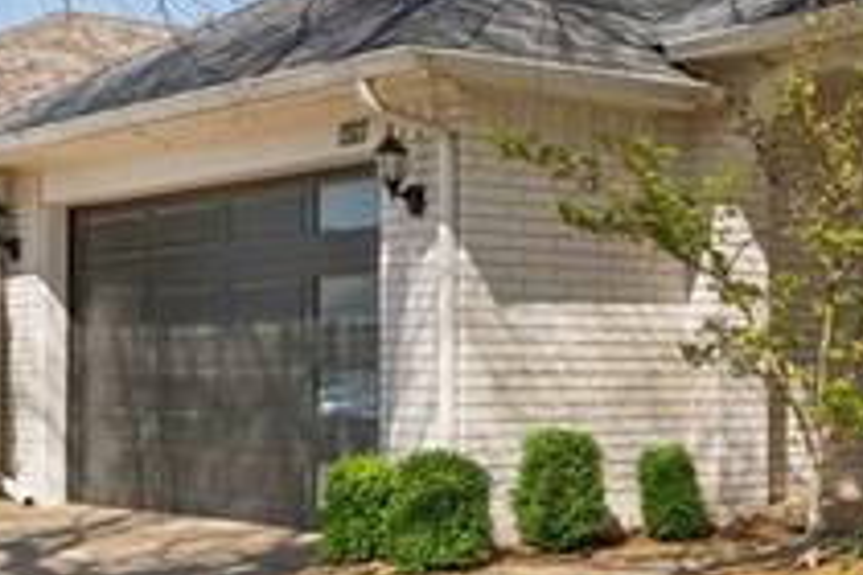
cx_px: 1247
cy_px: 361
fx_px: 1750
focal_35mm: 73
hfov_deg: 23.1
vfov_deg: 18.6
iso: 200
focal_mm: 10
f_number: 8
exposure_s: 1/1000
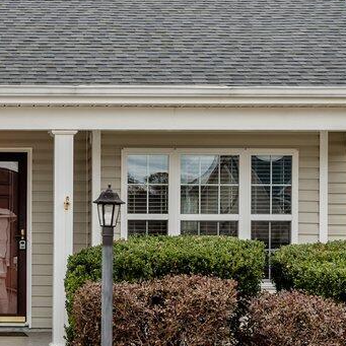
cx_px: -17
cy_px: 225
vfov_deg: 17.9
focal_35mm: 97
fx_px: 1097
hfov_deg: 17.4
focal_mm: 19
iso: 100
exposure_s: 1/60
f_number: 9
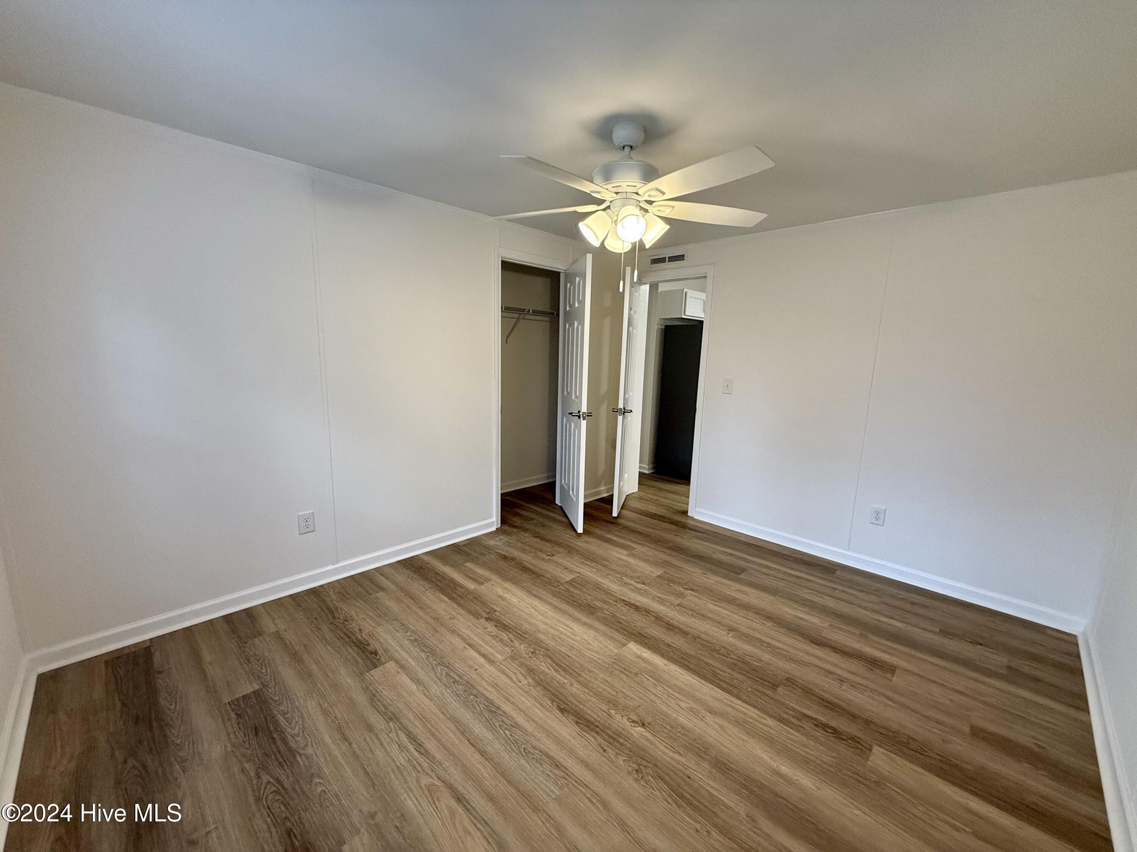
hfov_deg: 102.1
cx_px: 568
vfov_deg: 85.7
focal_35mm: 14
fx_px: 460
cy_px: 426
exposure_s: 1/120
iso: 250
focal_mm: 2.22
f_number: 2.2
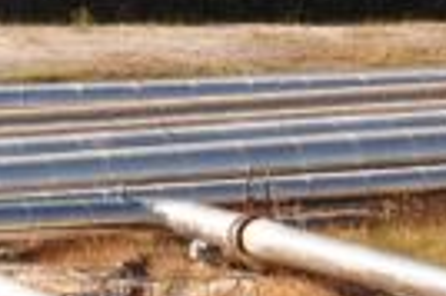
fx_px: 14921
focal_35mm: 1206
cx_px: -812
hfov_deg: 1.7
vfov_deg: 1.1
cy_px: 93
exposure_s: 1/250
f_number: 10
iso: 200
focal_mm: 105
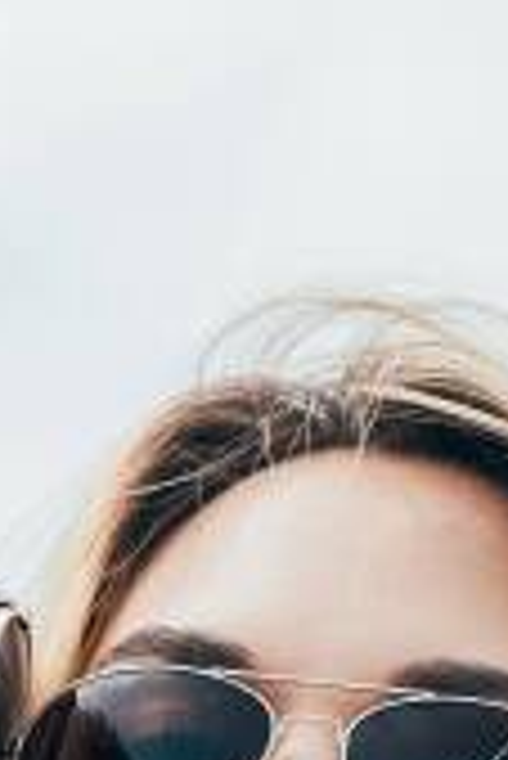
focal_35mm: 599
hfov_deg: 2.3
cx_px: -92
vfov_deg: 3.4
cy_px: 1983
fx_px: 12652
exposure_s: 1/640
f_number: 4.5
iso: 100
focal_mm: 78
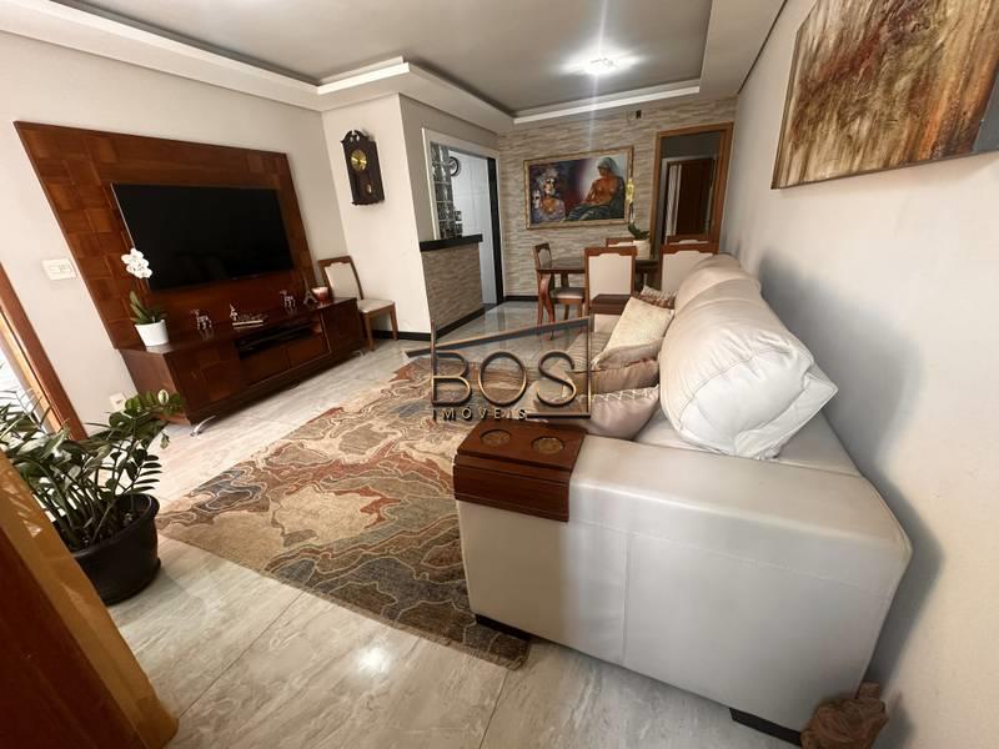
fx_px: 404
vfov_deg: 85.7
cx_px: 500
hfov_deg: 102.1
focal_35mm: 14
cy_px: 374
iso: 250
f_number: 2.2
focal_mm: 2.22
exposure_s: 1/120
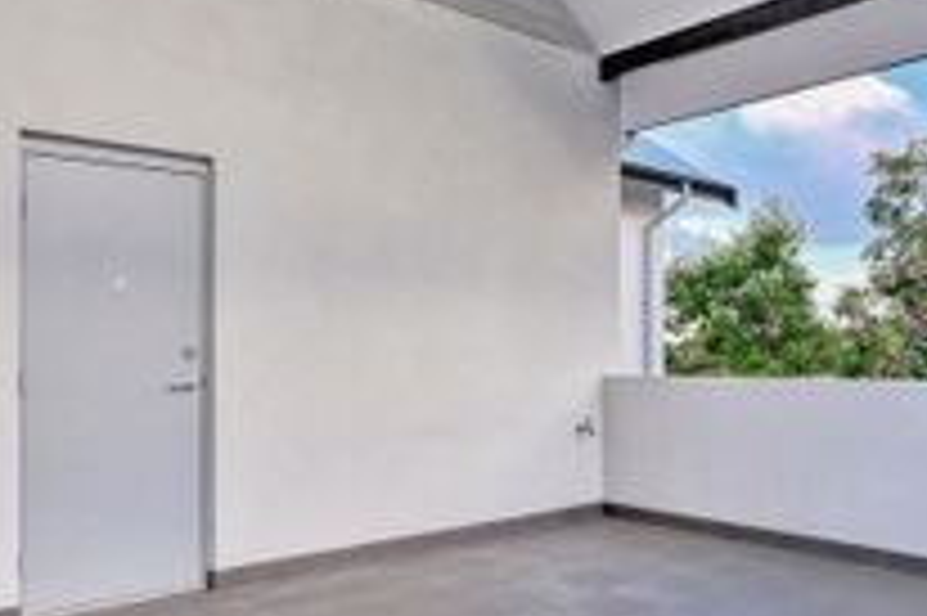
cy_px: 348
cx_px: 436
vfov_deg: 41.0
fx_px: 823
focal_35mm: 32
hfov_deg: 58.7
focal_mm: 14
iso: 280
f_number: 11
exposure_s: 1/10
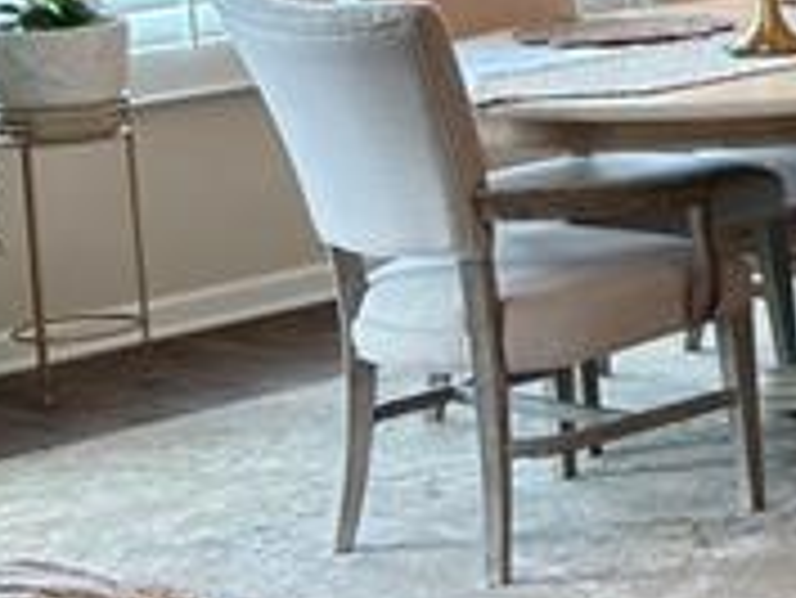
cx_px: 1988
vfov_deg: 10.6
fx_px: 3198
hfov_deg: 11.4
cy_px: 13
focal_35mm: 139
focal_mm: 6.76
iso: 250
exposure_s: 1/120
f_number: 1.78
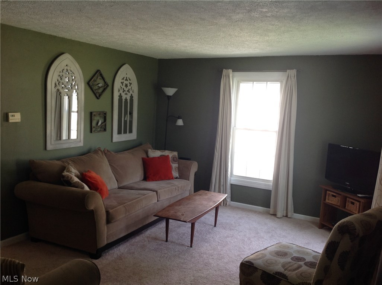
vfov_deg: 40.6
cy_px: 142
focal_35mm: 35
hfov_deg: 52.7
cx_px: 191
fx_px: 386
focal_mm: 4.28
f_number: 2.4
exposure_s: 1/24
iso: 64
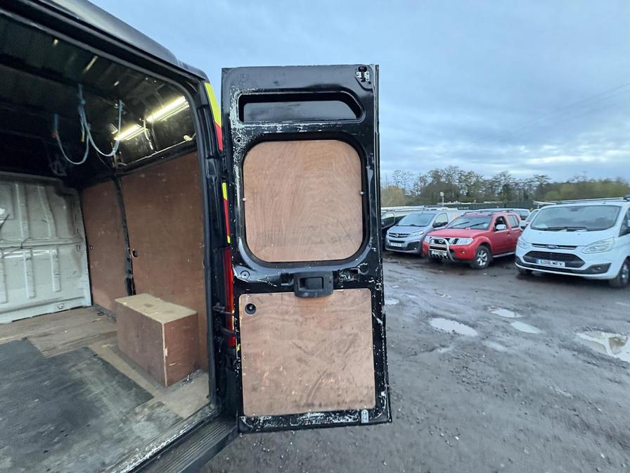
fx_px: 255
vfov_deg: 85.7
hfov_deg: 102.1
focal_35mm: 14
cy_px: 236
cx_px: 315
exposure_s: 1/60
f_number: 2.2
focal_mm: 2.22
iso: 400
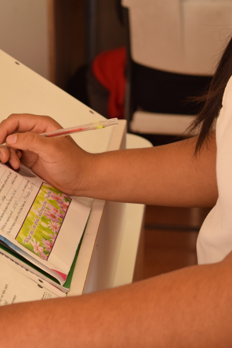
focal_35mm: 110
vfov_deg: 18.6
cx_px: -4
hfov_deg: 12.3
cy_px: 173
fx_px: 1063
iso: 800
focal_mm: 48
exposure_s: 1/125
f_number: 6.3
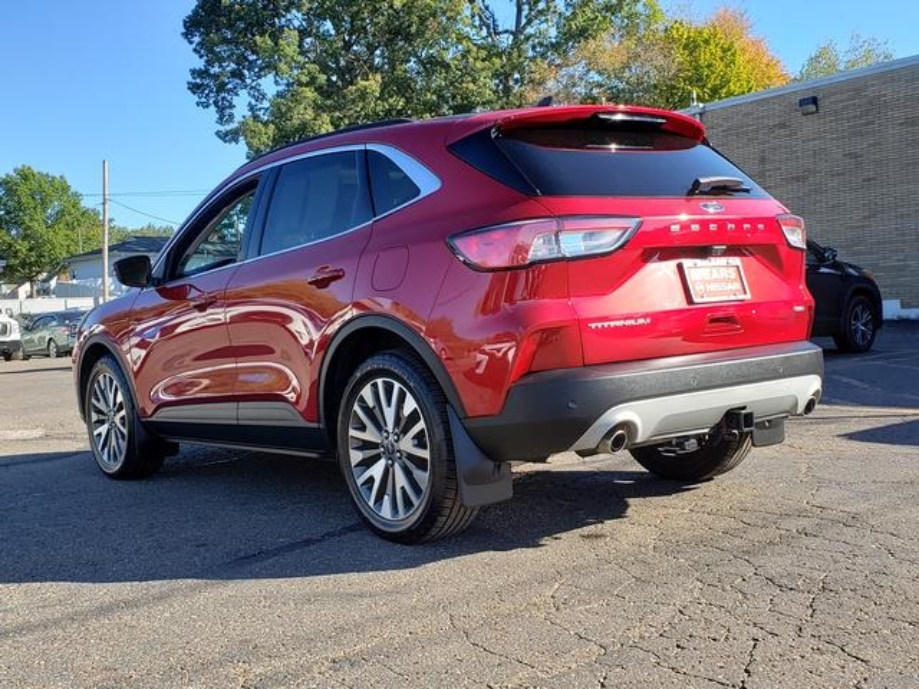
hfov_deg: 67.3
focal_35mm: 26
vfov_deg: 53.1
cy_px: 344
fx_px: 690
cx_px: 460
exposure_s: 1/603
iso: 50
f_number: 2.4
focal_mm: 4.3
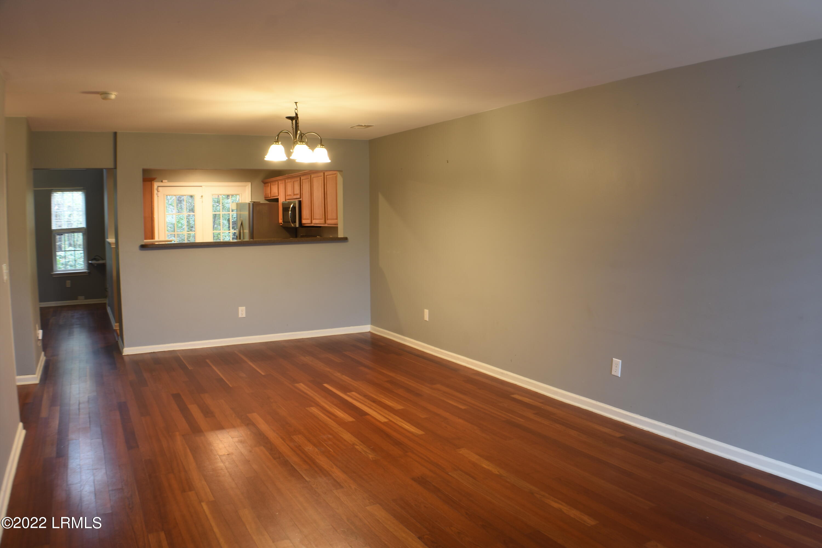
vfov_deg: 36.9
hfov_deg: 53.1
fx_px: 822
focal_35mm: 36
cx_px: 411
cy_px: 274
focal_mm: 24
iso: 100
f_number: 7.1
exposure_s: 1/1.6
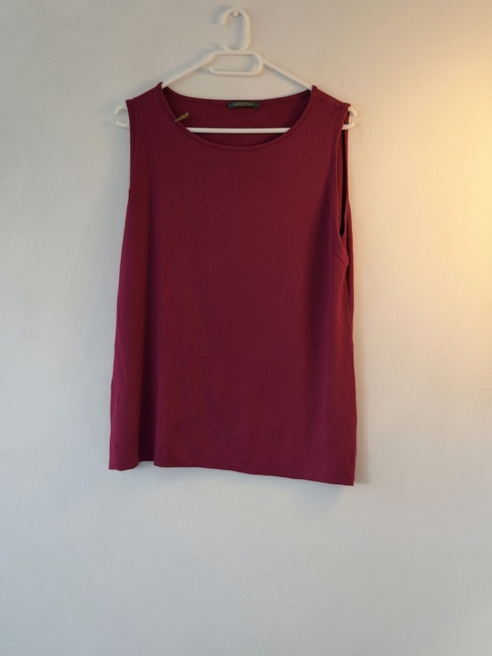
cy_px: 328
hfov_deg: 30.3
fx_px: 910
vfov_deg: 39.7
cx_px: 246
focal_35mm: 48
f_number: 1.78
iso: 64
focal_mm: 6.76
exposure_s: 1/121
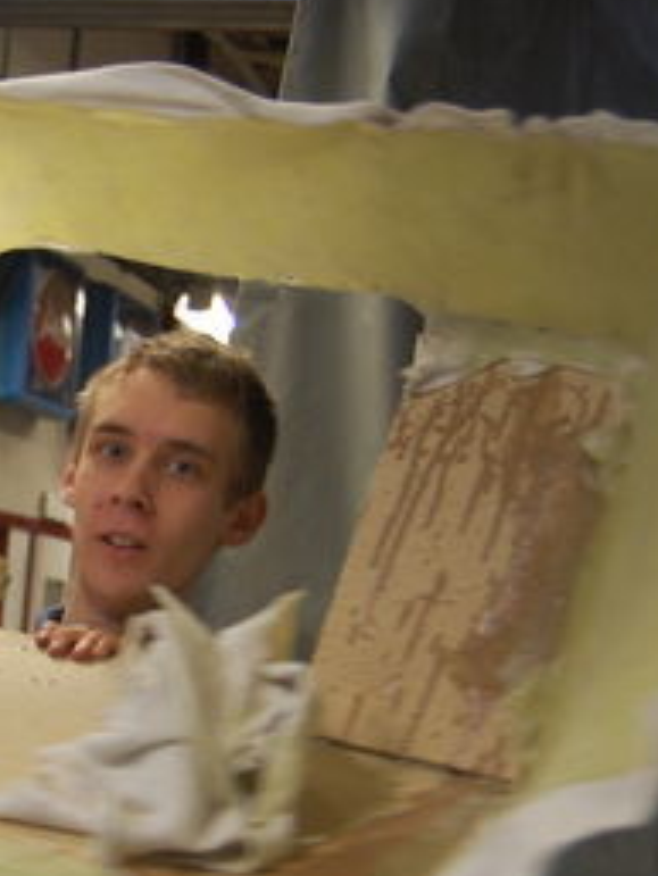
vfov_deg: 17.6
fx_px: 2816
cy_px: 590
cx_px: -170
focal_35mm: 111
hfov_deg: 12.9
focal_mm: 31
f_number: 4.5
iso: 400
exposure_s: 1/50
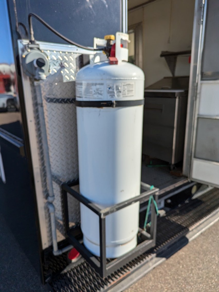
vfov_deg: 69.4
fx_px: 211
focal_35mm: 25
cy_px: 146
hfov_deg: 54.9
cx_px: 110
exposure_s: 1/2959
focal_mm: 5.43
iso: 45
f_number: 1.89
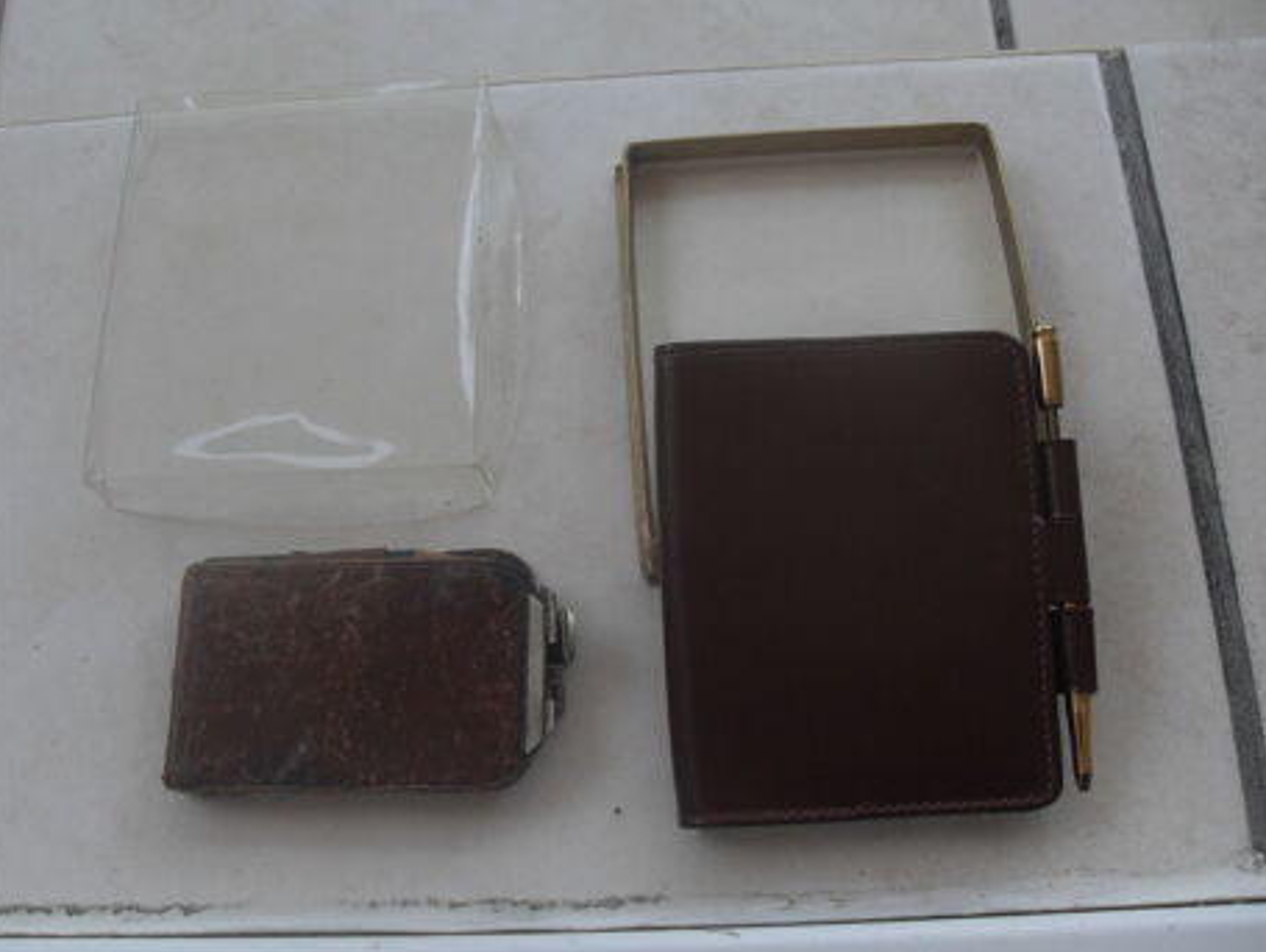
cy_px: 479
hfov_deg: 47.8
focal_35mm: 39
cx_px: 607
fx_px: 1427
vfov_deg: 36.9
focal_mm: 6.3
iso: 80
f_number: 2.8
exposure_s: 1/90
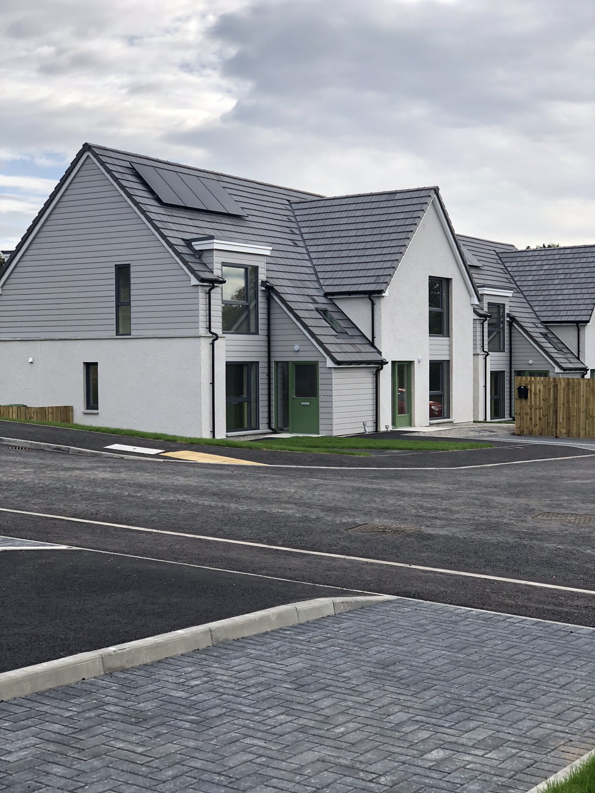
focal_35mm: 52
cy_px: 396
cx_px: 298
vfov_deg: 36.8
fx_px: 1192
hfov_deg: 28.0
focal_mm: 6
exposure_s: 1/649
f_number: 2.4
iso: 16
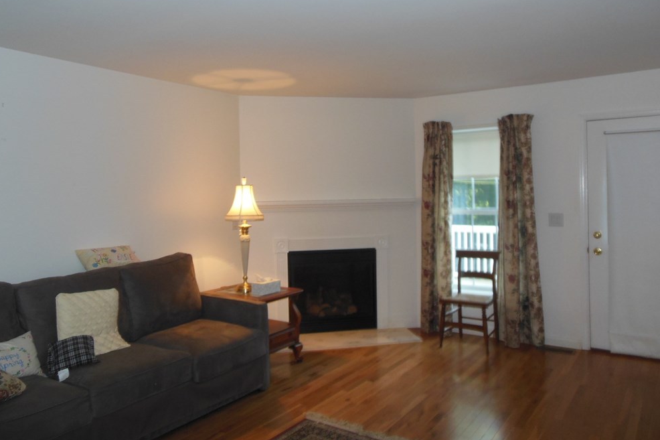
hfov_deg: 67.4
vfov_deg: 47.8
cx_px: 328
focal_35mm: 27
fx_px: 495
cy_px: 194
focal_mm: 4.5
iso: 200
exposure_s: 1/25
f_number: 3.2
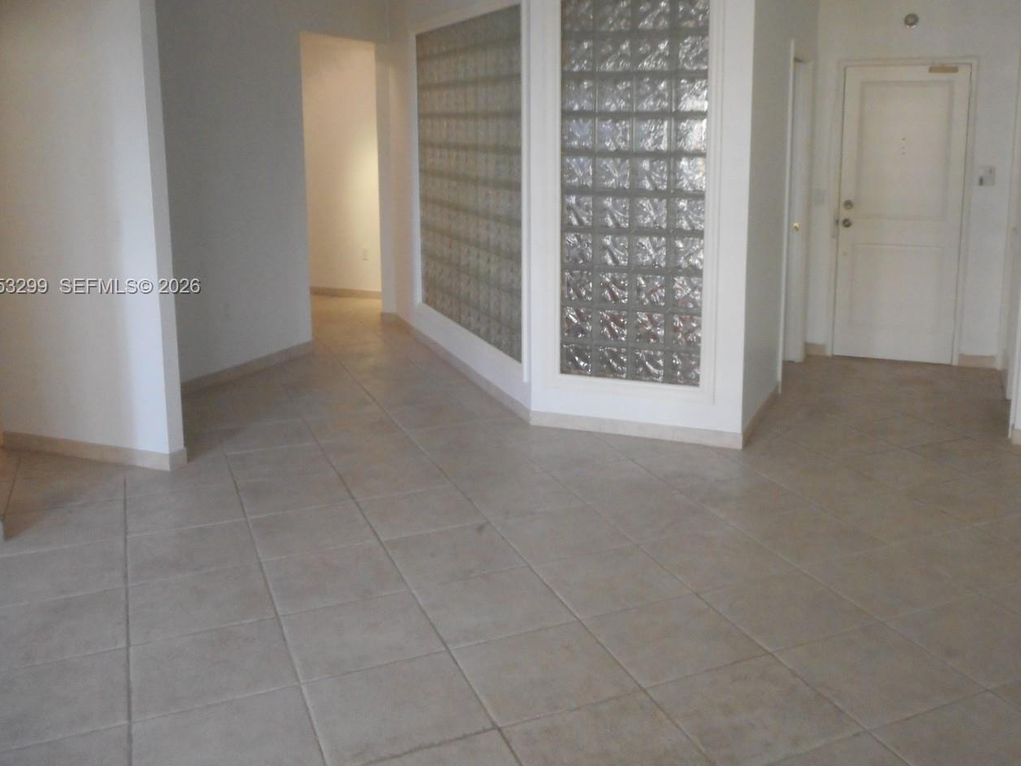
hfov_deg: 56.5
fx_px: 944
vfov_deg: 43.8
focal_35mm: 32
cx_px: 600
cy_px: 287
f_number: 3.7
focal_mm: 4.5
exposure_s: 1/30
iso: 400
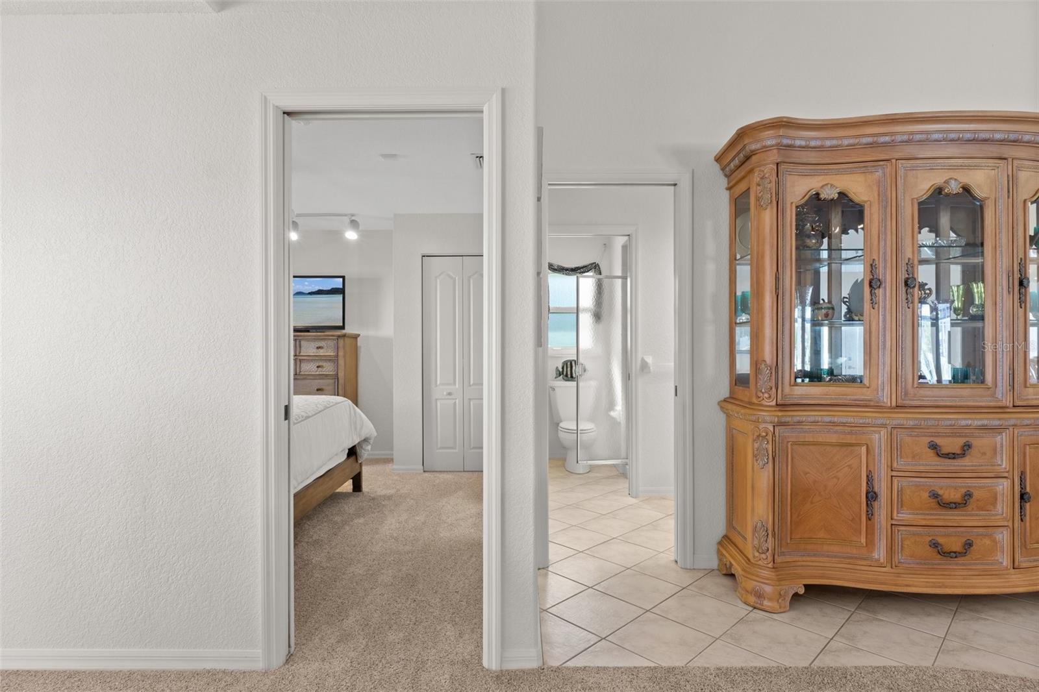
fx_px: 537
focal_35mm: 19
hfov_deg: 88.1
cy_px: 346
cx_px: 520
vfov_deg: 65.6
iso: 250
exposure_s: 1/1.67
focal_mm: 12.4
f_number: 9
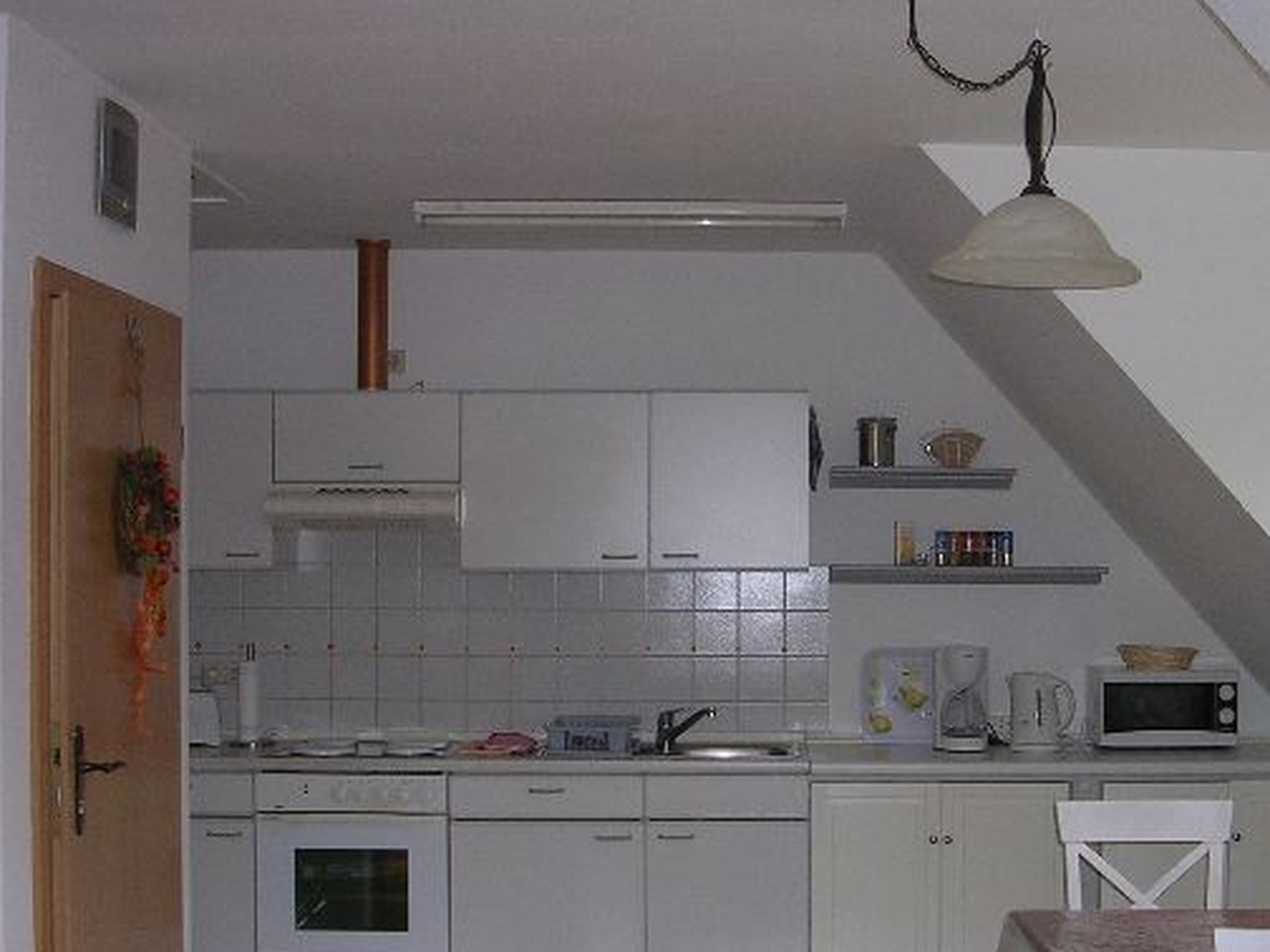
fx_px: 1871
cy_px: 555
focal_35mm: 51
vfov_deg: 28.5
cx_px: 816
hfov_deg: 37.2
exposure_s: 1/60.1
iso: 60
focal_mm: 5.8
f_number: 2.8
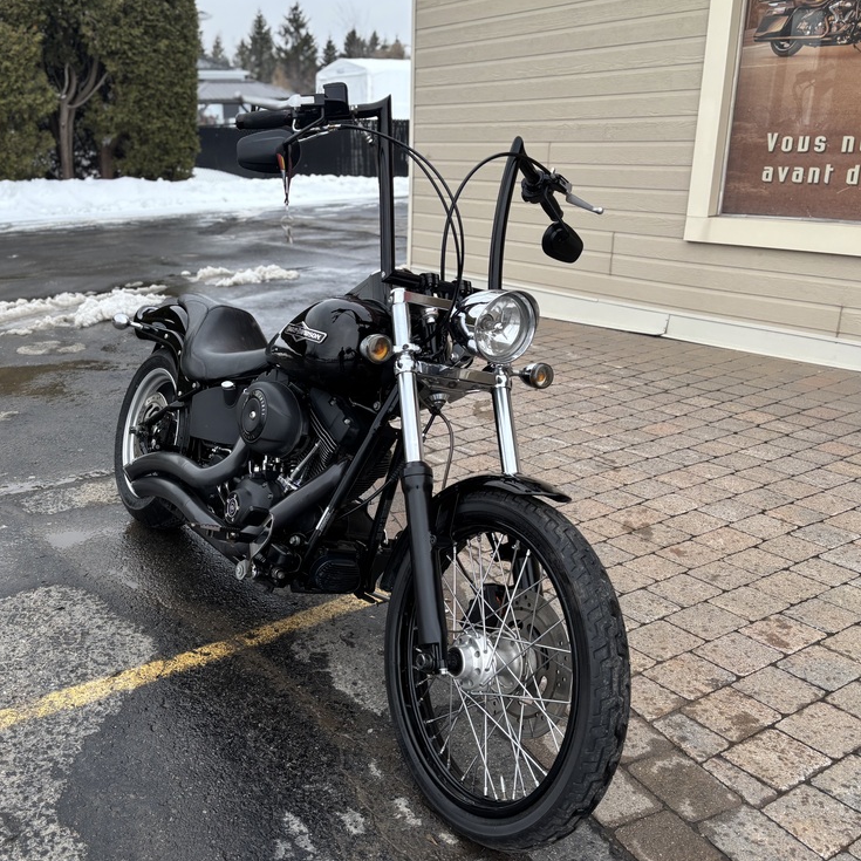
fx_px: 900
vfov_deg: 51.1
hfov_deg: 50.3
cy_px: 438
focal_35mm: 32
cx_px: 300
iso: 50
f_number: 1.6
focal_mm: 5.96
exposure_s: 1/559
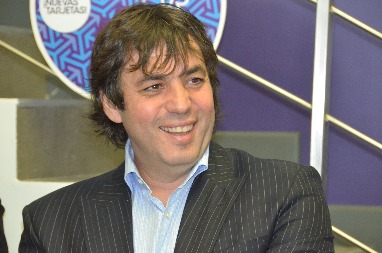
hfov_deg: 10.6
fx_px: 2065
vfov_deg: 7.0
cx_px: 191
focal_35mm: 195
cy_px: 126
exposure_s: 1/60
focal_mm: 130
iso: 4000
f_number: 7.1
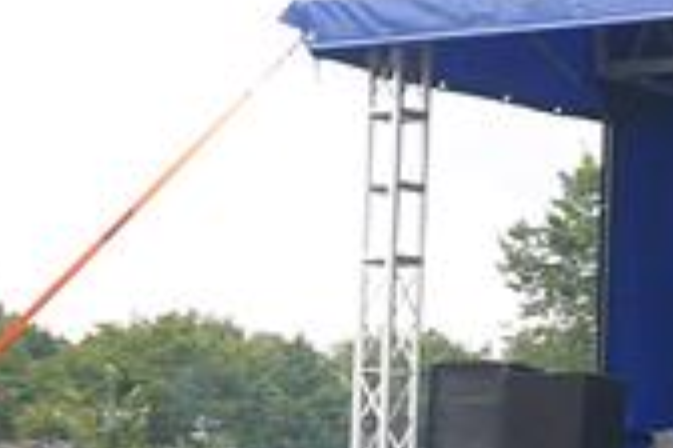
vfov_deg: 7.5
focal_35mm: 182
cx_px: 1222
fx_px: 3402
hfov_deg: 10.6
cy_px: 522
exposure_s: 1/160
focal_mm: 24
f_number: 6.3
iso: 400
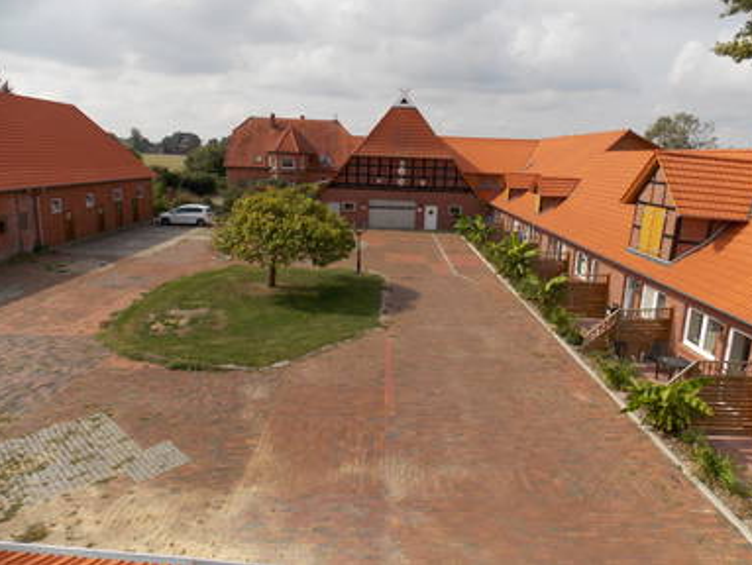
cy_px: 273
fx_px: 522
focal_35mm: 24
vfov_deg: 56.9
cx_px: 385
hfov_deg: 71.5
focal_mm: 4
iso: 80
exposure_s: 1/1000
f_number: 3.1
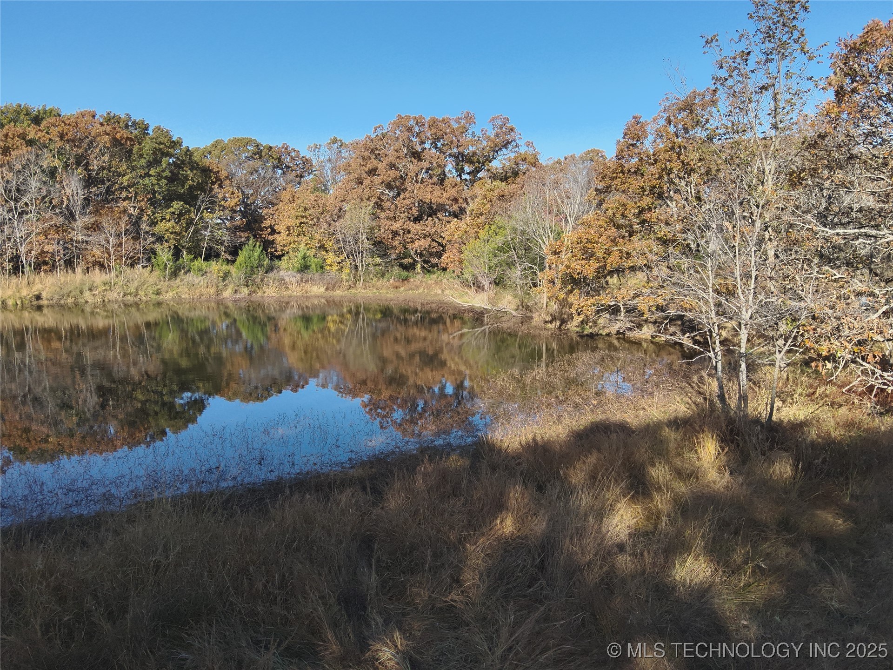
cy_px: 335
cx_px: 446
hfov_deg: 71.6
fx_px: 619
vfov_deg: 56.8
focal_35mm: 24
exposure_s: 1/800
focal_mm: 4.4
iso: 100
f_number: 2.8
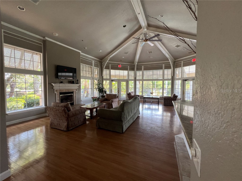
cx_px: 121
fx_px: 91
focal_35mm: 13
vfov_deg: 89.9
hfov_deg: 106.2
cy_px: 90
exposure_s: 1/99
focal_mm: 1.57
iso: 64
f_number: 1.8
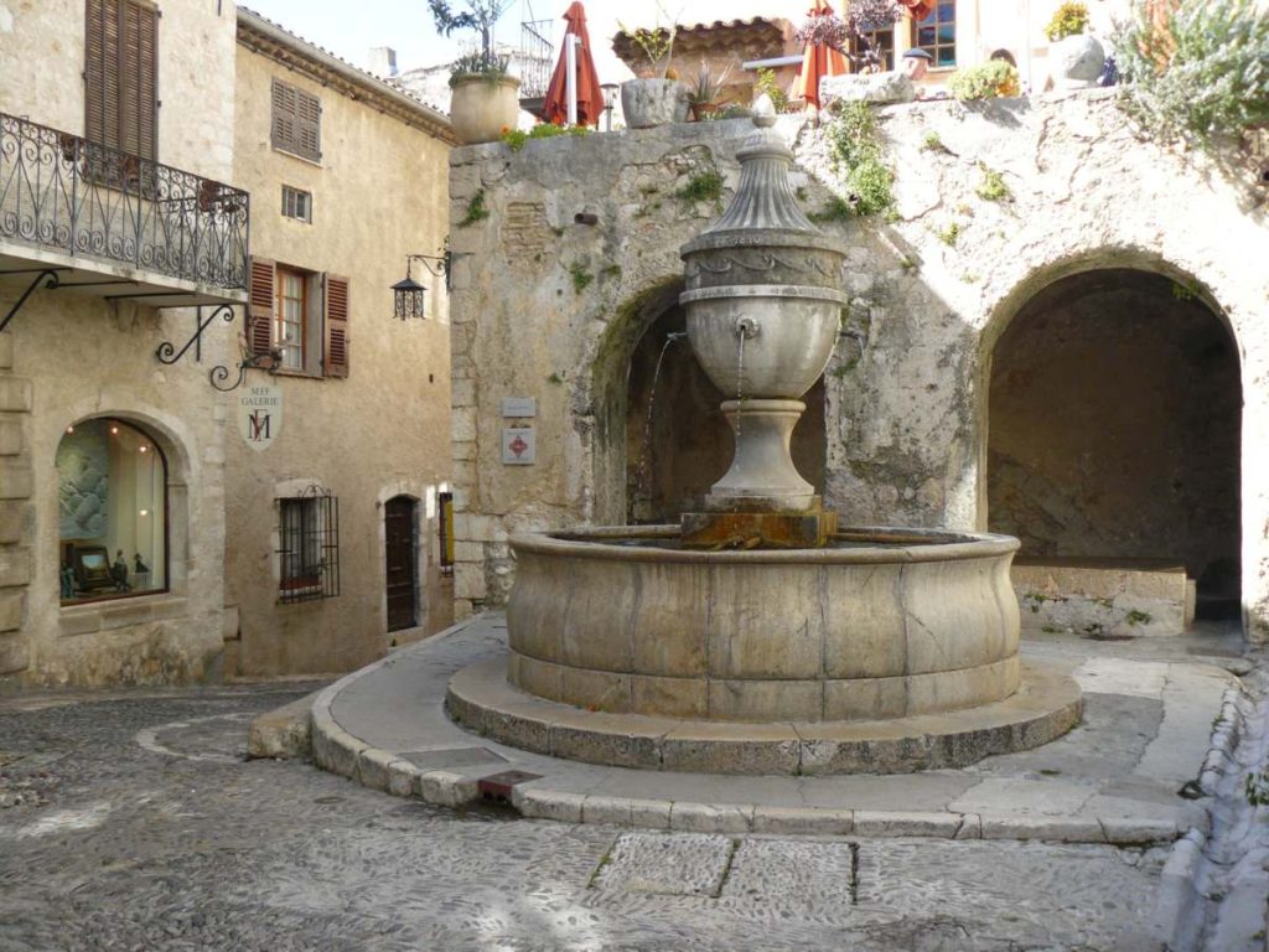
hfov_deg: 51.4
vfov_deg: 39.7
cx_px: 634
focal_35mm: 36
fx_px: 1320
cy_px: 476
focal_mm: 6
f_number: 2.8
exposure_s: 1/250
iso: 100
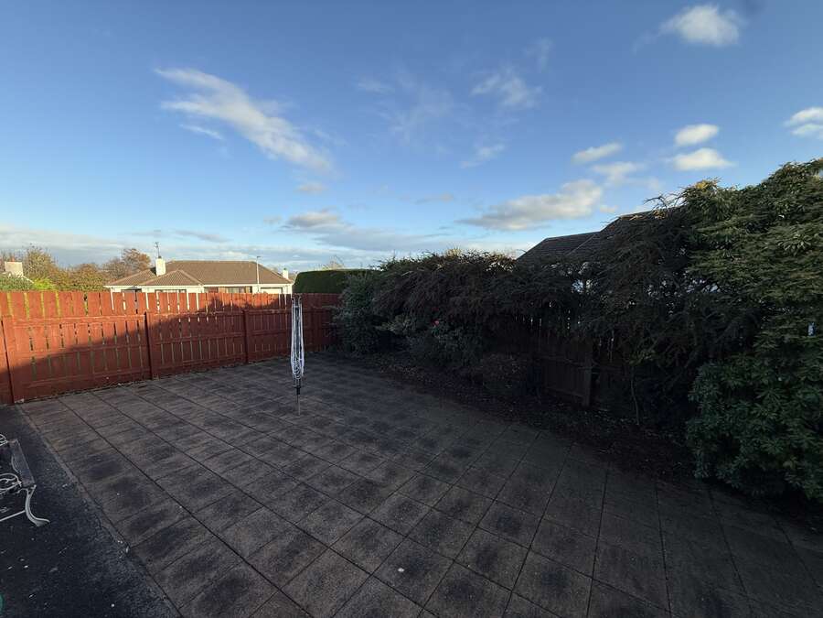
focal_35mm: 14
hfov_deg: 102.1
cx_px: 412
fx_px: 333
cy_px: 309
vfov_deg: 85.7
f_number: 2.2
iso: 50
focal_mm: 2.22
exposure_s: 1/679
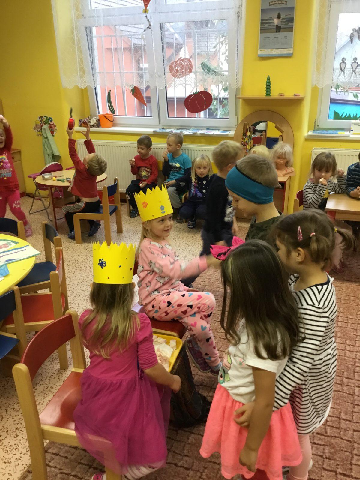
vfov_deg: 58.4
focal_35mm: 31
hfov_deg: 45.4
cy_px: 240
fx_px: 430
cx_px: 180
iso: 125
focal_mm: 3.3
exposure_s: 1/33
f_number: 2.4
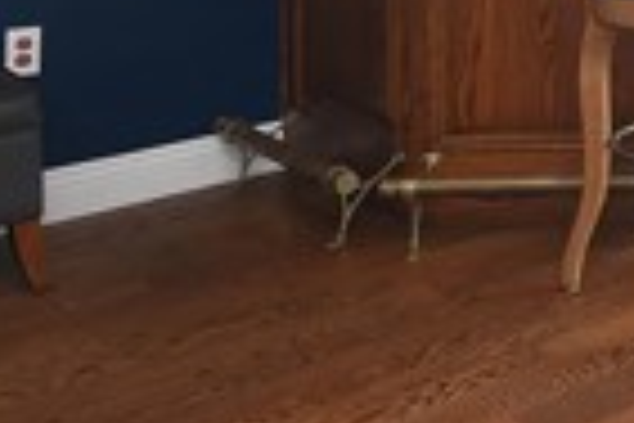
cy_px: -256
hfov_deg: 24.3
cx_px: 908
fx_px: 1197
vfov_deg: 17.5
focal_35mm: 68
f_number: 8
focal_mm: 10
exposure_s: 1/15
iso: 800
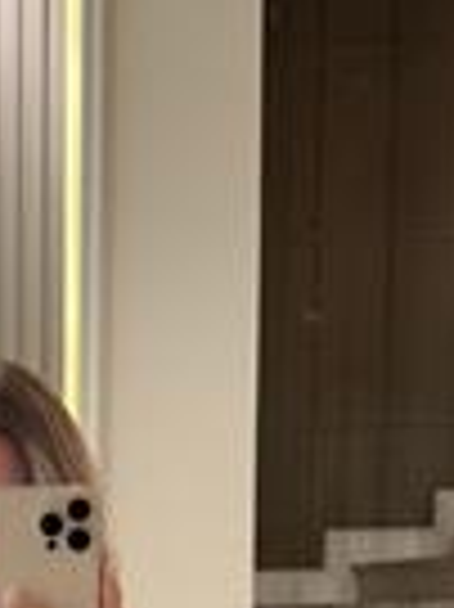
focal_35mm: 71
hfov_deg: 20.2
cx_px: 36
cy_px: 716
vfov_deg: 24.9
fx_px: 1244
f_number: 1.78
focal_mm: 6.76
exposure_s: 1/50
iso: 160
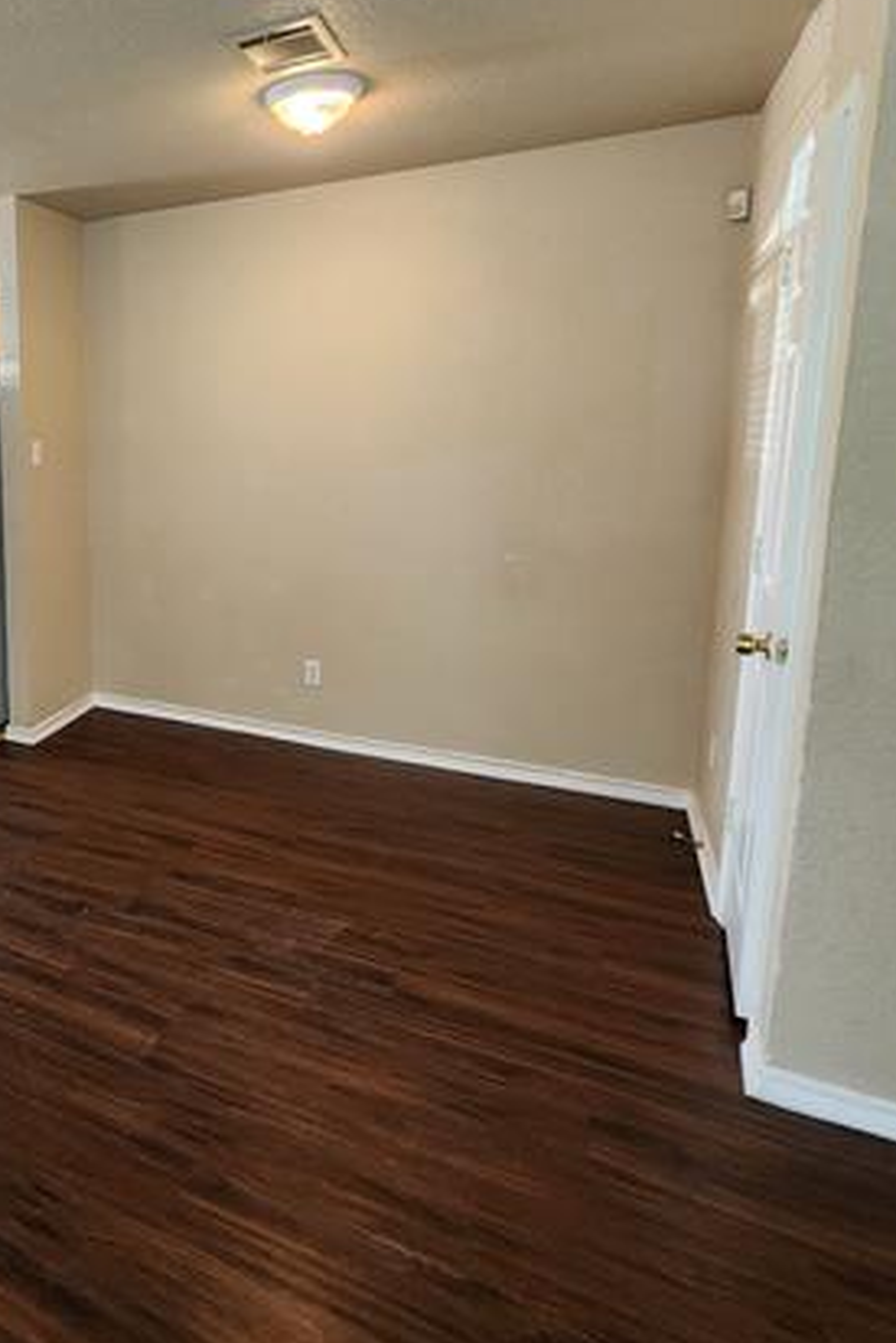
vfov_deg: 80.7
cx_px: 62
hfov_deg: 51.3
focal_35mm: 21
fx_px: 783
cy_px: 574
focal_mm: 2.2
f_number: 2.2
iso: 320
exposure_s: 1/60
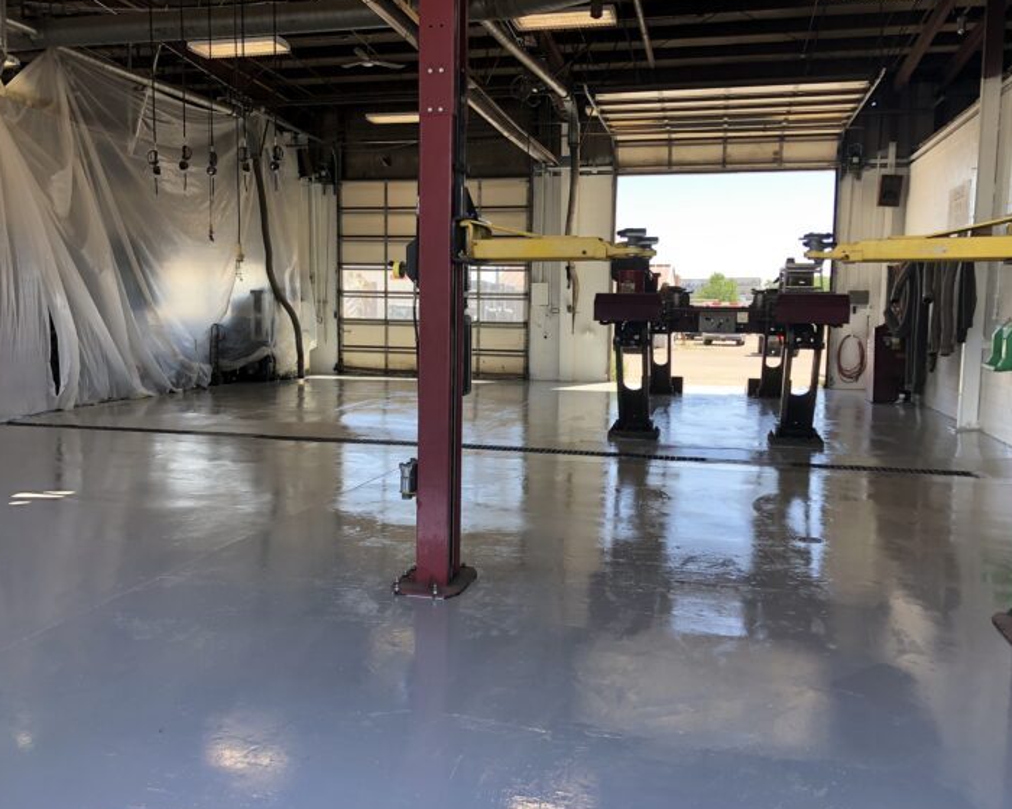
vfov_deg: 48.5
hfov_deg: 58.8
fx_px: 899
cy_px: 409
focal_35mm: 30
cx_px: 494
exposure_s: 1/200
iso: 20
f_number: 1.8
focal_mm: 4
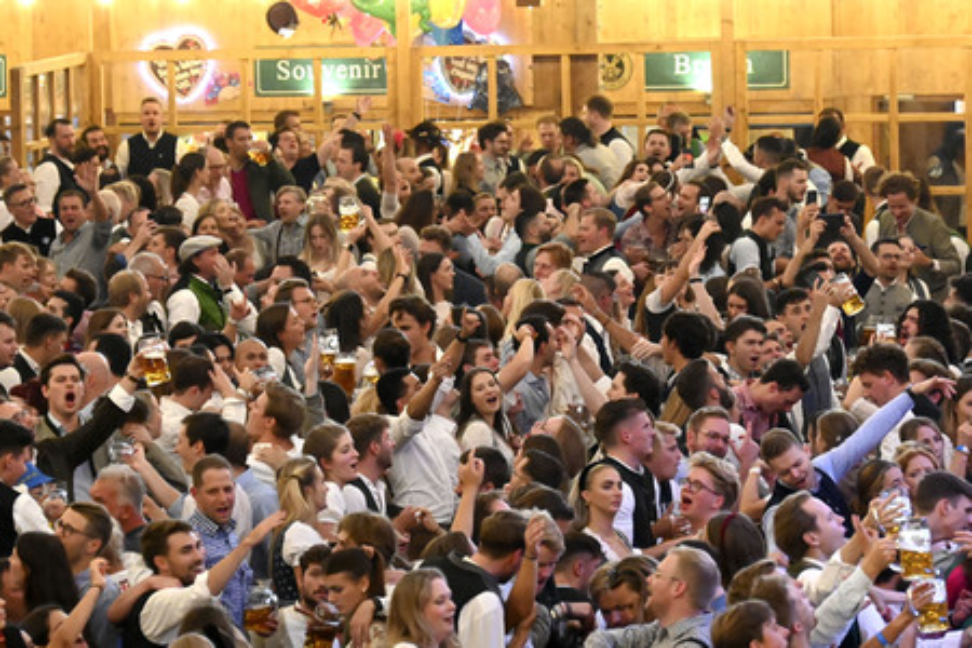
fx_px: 6884
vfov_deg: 5.4
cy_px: 324
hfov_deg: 8.1
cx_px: 486
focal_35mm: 255
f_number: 6.3
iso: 12800
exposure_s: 1/160
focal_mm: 170
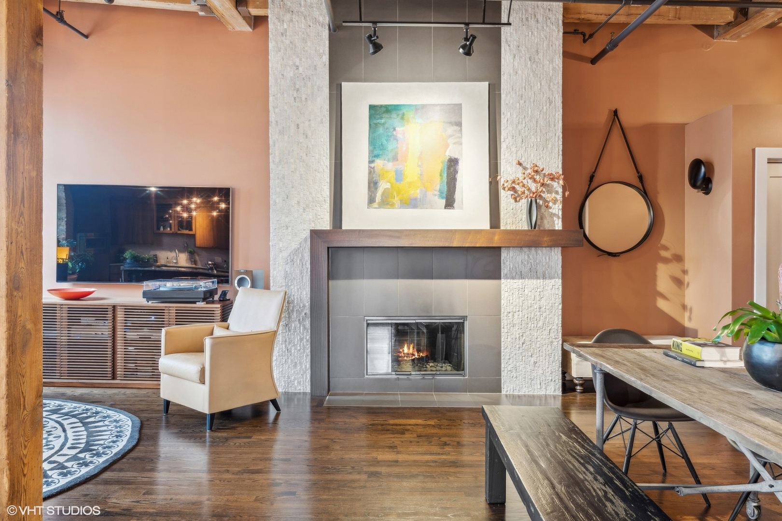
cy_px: 260
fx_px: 521
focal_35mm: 24
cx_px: 391
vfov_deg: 53.1
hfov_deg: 73.7
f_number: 9
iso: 320
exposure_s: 1/1.25
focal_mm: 24
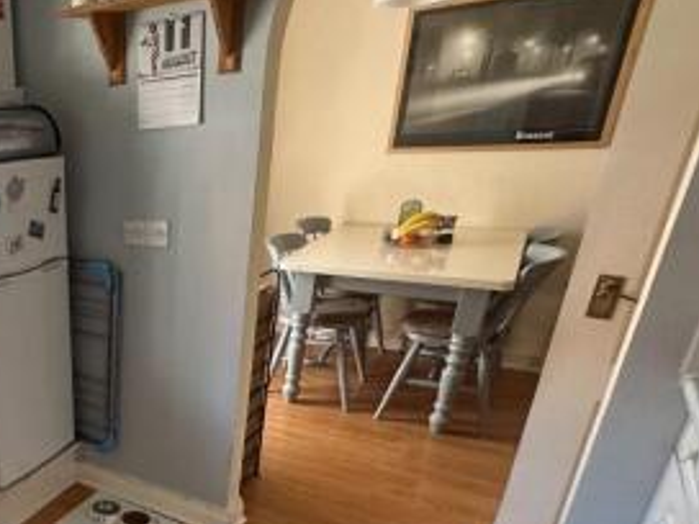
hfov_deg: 49.6
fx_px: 606
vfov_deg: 45.4
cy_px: 384
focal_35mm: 30
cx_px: 9
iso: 200
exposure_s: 1/100
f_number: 2.2
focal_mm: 2.22
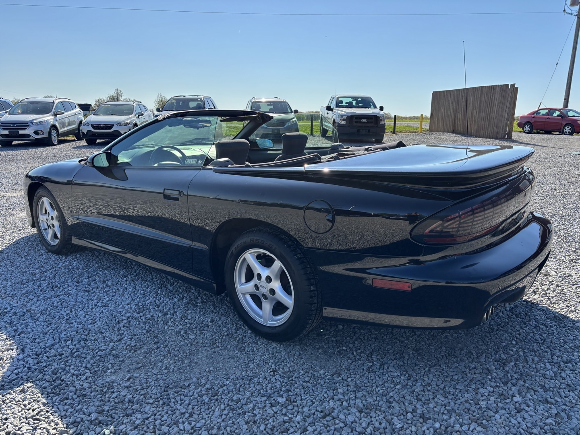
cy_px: 218
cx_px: 290
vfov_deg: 53.1
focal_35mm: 26
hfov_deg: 67.3
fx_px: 436
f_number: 1.6
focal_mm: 5.96
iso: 50
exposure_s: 1/2639
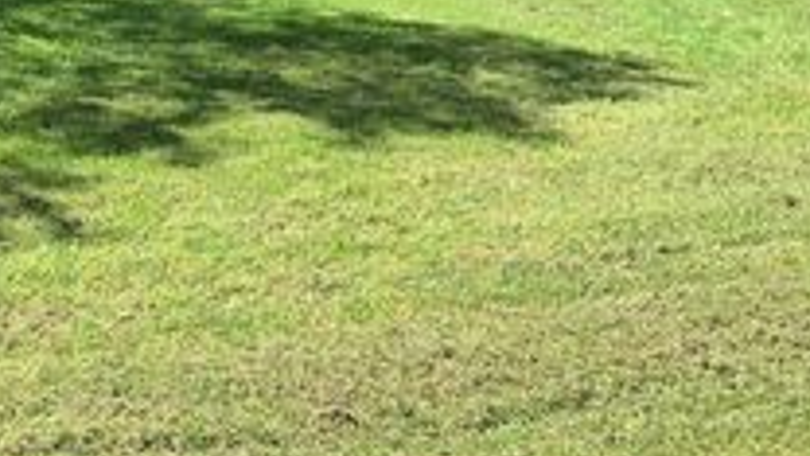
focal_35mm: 68
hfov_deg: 30.4
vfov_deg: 16.7
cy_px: -134
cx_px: 183
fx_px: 1461
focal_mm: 4.25
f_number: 1.8
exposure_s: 1/777
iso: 25
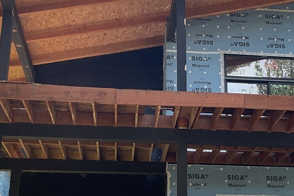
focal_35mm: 70
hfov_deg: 28.6
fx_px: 572
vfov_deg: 19.3
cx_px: 197
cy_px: 147
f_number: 1.8
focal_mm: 3
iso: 16
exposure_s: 1/202
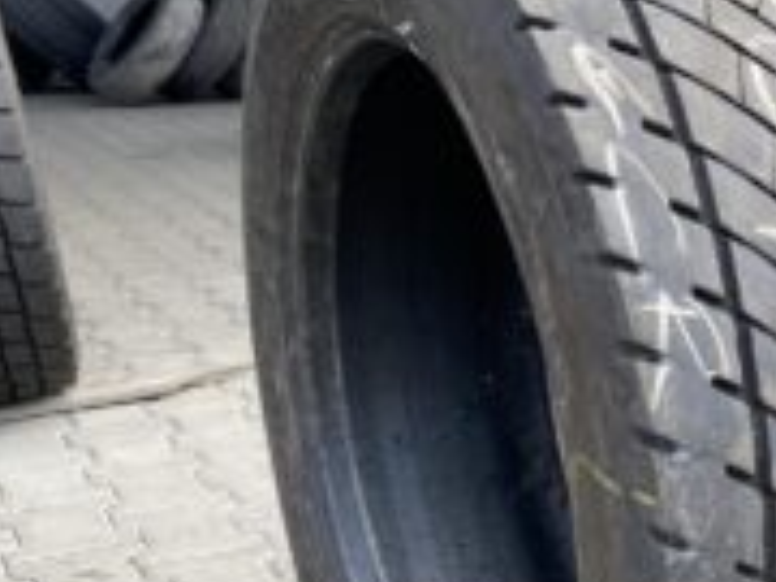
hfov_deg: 28.8
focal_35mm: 62
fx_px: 1390
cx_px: 810
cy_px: 446
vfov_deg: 23.4
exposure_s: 1/436
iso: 32
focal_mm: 4.25
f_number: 1.8
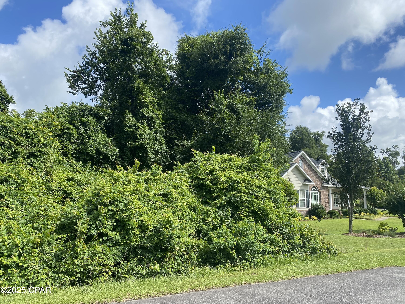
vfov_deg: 53.1
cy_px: 152
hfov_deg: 67.3
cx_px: 202
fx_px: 304
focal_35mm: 26
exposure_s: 1/1484
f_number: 1.8
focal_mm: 4.25
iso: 32
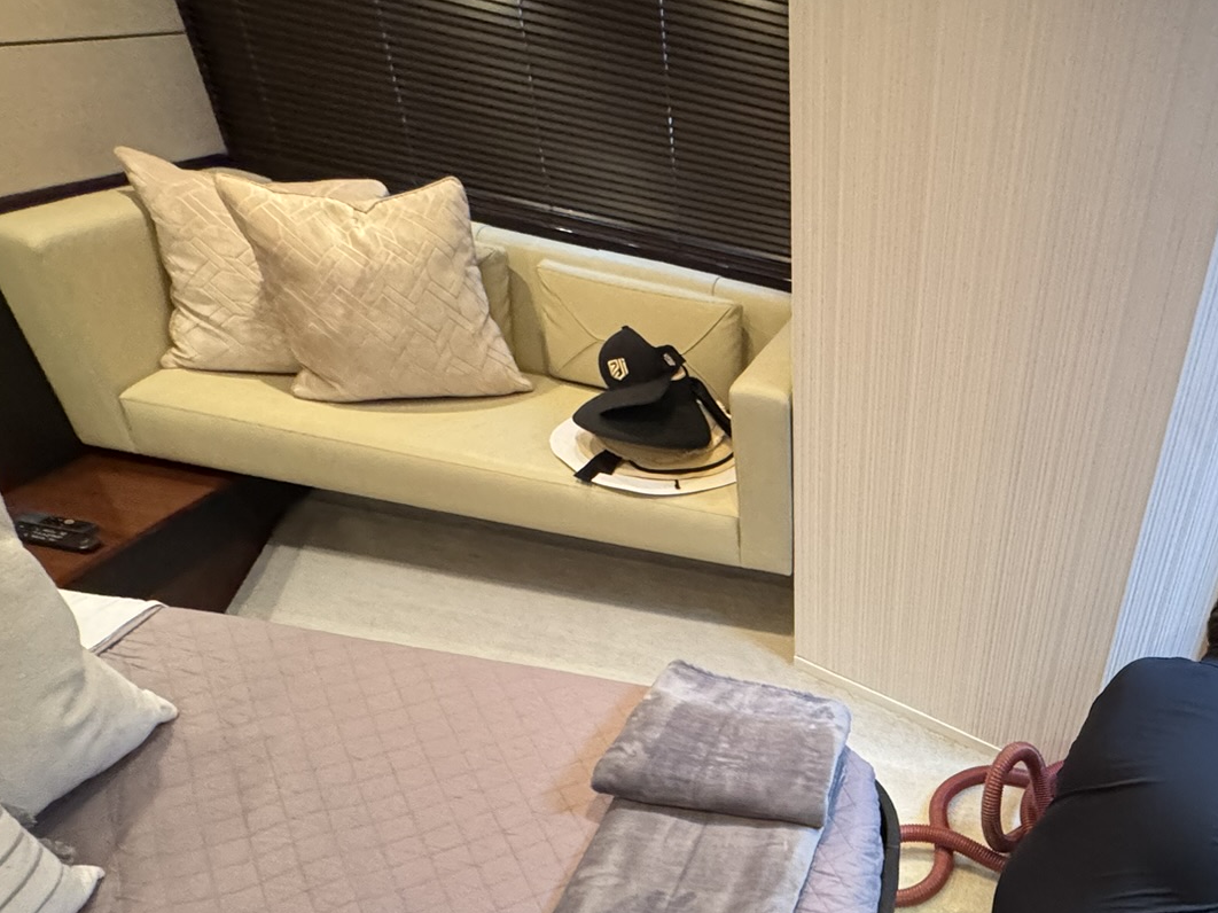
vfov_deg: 47.0
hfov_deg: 56.5
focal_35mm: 27
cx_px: 1092
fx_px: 950
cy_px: 797
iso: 800
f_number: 2.2
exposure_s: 1/50
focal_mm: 2.22
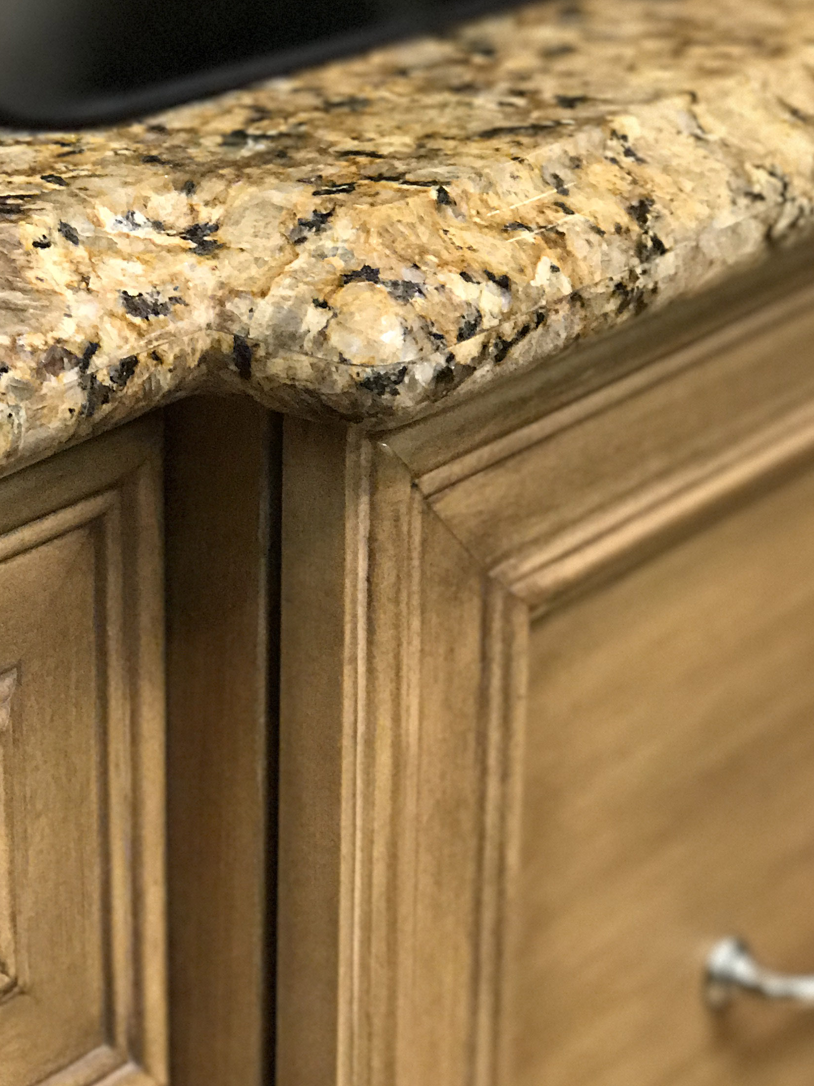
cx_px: 119
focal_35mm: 104
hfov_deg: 14.1
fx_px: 3261
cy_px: 467
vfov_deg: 18.9
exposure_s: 1/60
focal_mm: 6.6
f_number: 2.8
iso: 320
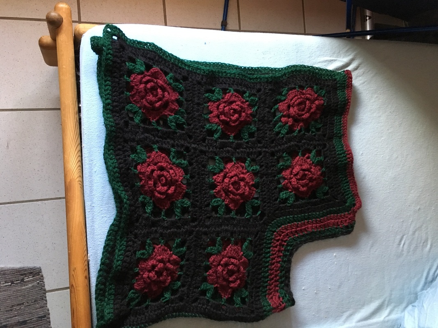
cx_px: 219
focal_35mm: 29
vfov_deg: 48.2
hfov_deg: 61.7
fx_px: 367
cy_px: 164
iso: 200
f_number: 2.2
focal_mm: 4.15
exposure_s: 1/17
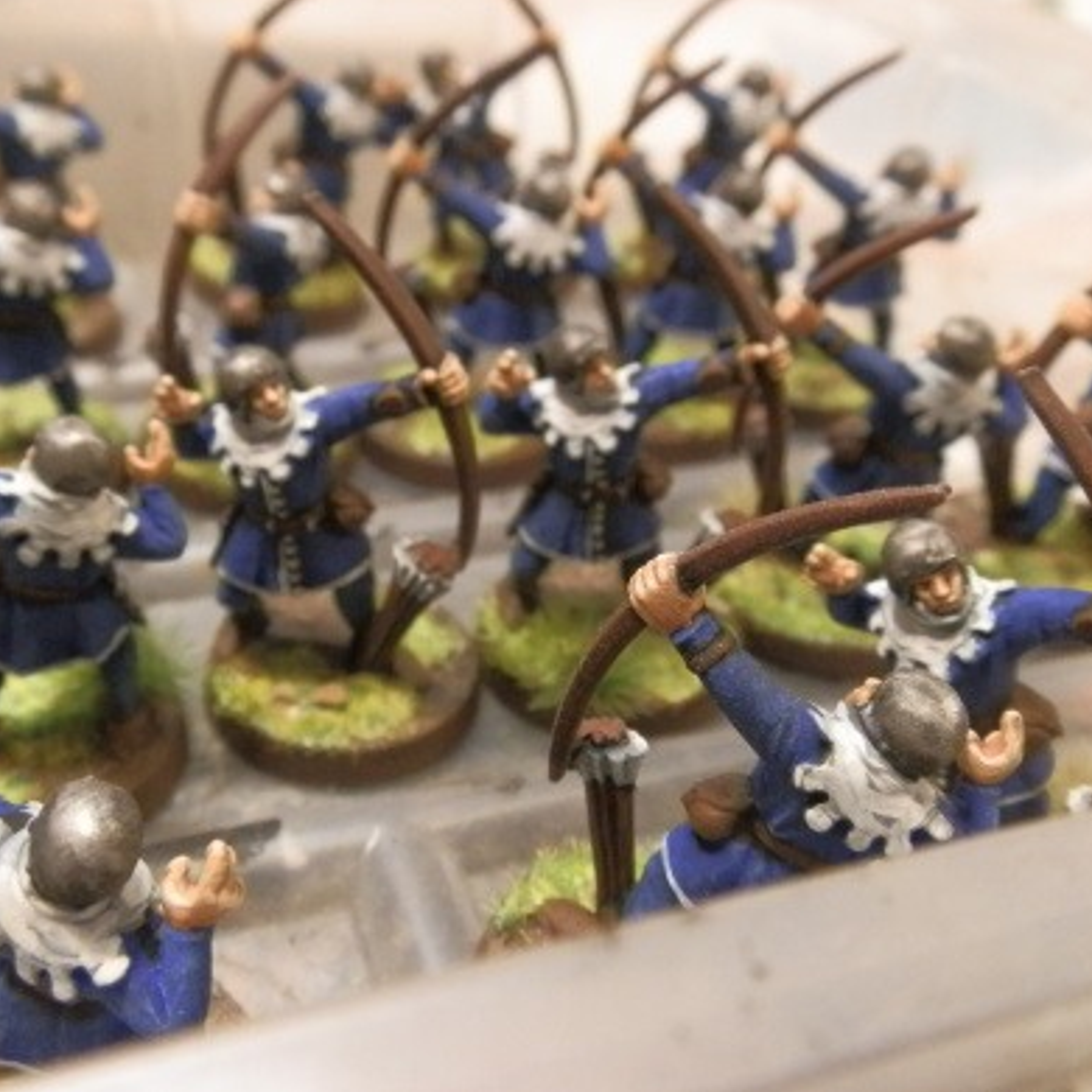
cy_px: 532
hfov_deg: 48.3
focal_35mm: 34
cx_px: 473
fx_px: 1213
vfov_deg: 48.4
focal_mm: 5
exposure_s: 1/80
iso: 400
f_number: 3.1
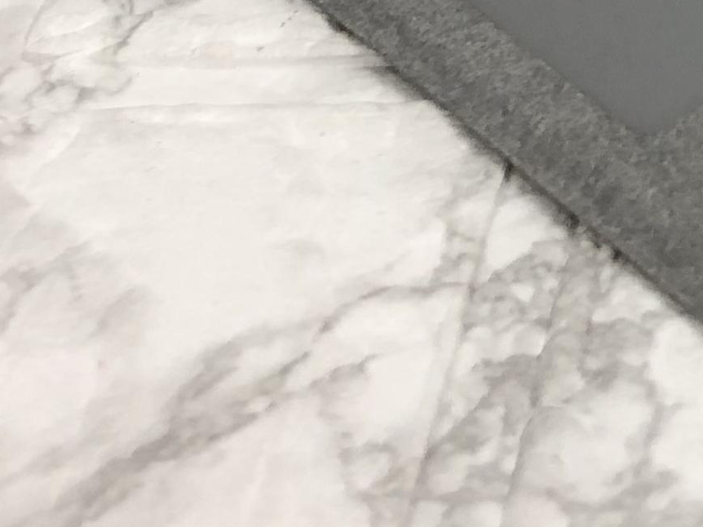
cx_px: 1172
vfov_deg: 10.5
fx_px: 2660
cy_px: -483
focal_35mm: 131
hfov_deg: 13.8
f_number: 1.8
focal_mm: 3.99
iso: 25
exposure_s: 1/30
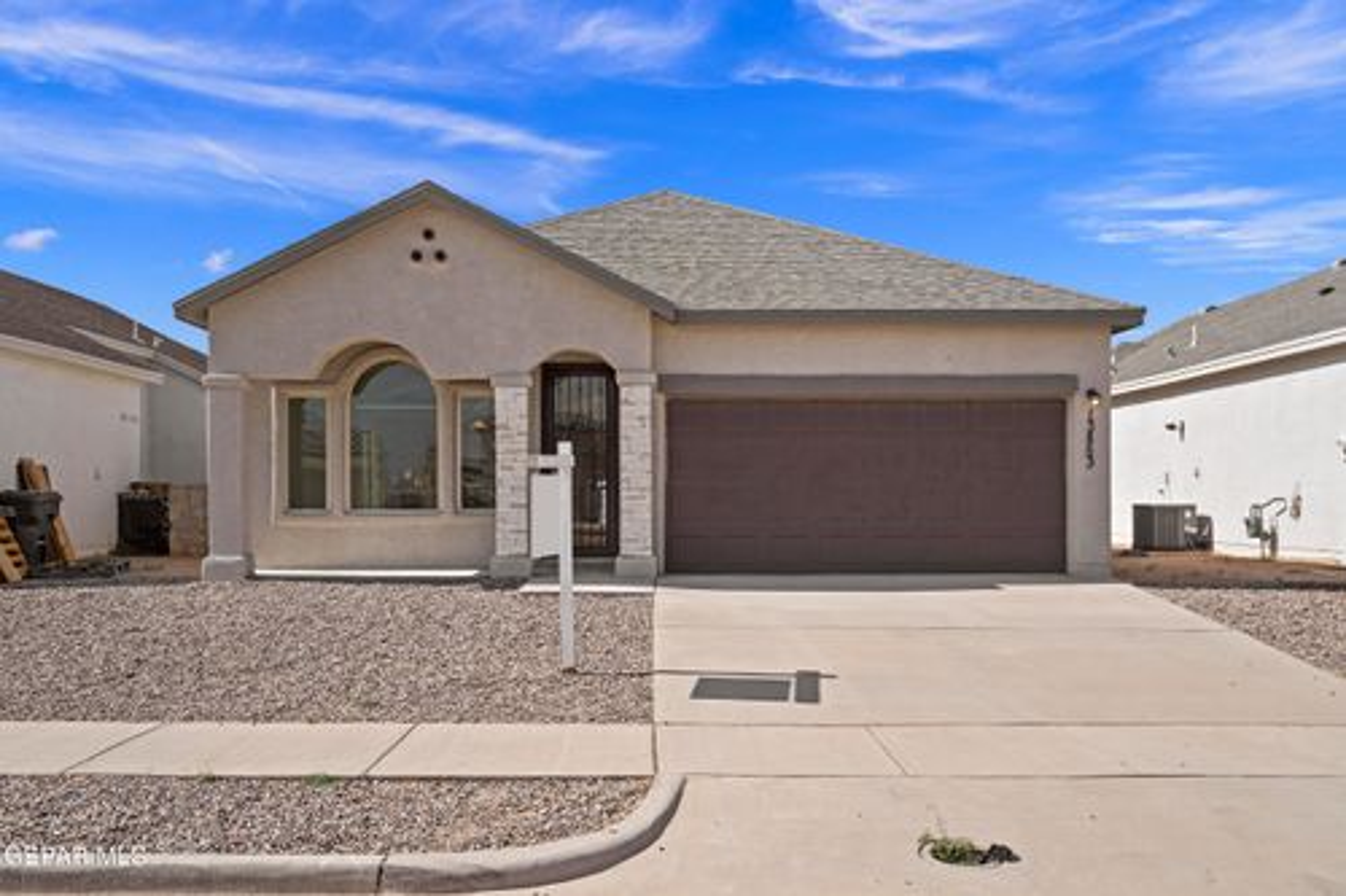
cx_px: 673
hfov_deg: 58.7
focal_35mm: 32
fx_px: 1196
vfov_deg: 41.1
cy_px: 448
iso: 100
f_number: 8
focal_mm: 32
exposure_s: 1/30
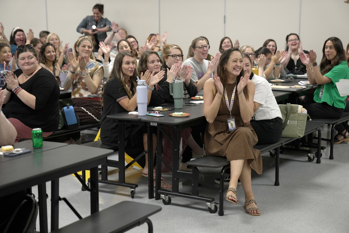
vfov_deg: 19.5
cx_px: 174
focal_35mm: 70
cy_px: 116
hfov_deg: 28.8
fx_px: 679
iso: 1000
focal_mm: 70
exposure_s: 1/160
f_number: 2.8
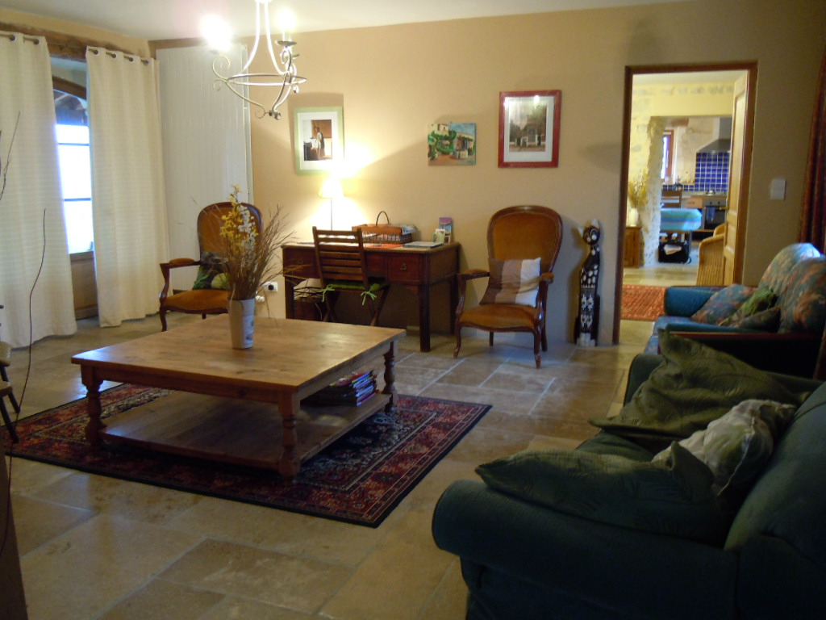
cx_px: 413
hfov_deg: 60.0
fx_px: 716
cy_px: 310
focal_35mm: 30
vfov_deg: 46.8
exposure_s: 1/3
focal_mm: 5.4
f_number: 3.5
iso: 400
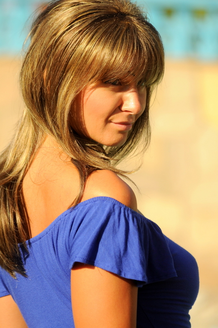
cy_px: 164
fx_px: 2047
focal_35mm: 225
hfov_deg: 6.1
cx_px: 109
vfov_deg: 9.2
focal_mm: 150
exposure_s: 1/1250
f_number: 4.5
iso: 200
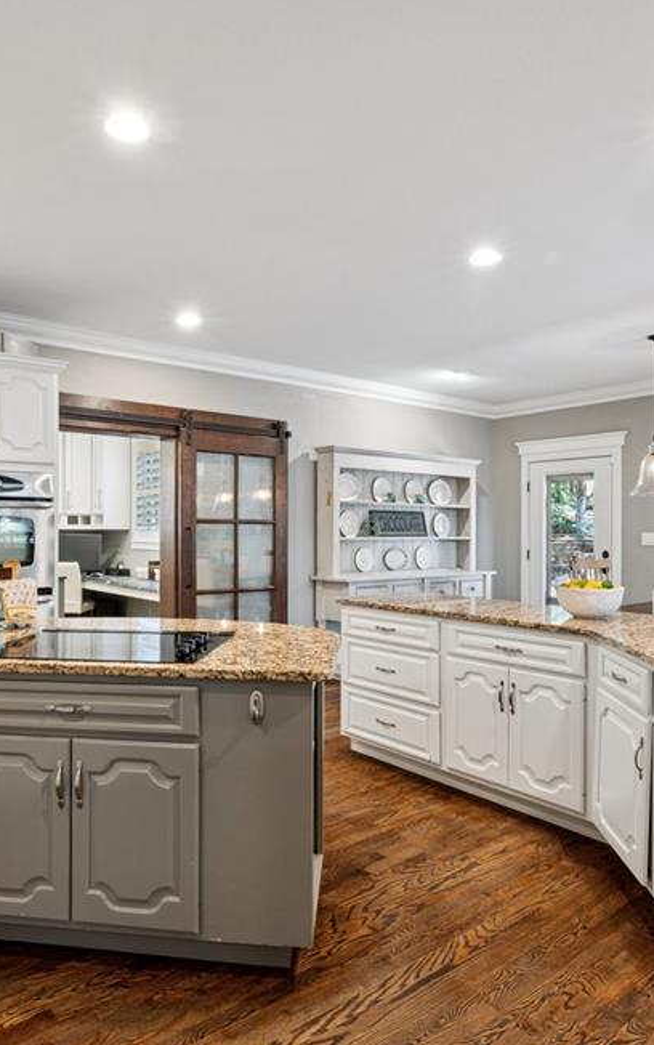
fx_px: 684
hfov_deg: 50.9
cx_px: 274
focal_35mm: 24
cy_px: 529
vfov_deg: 74.8
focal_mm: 15
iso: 100
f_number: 11
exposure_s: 3
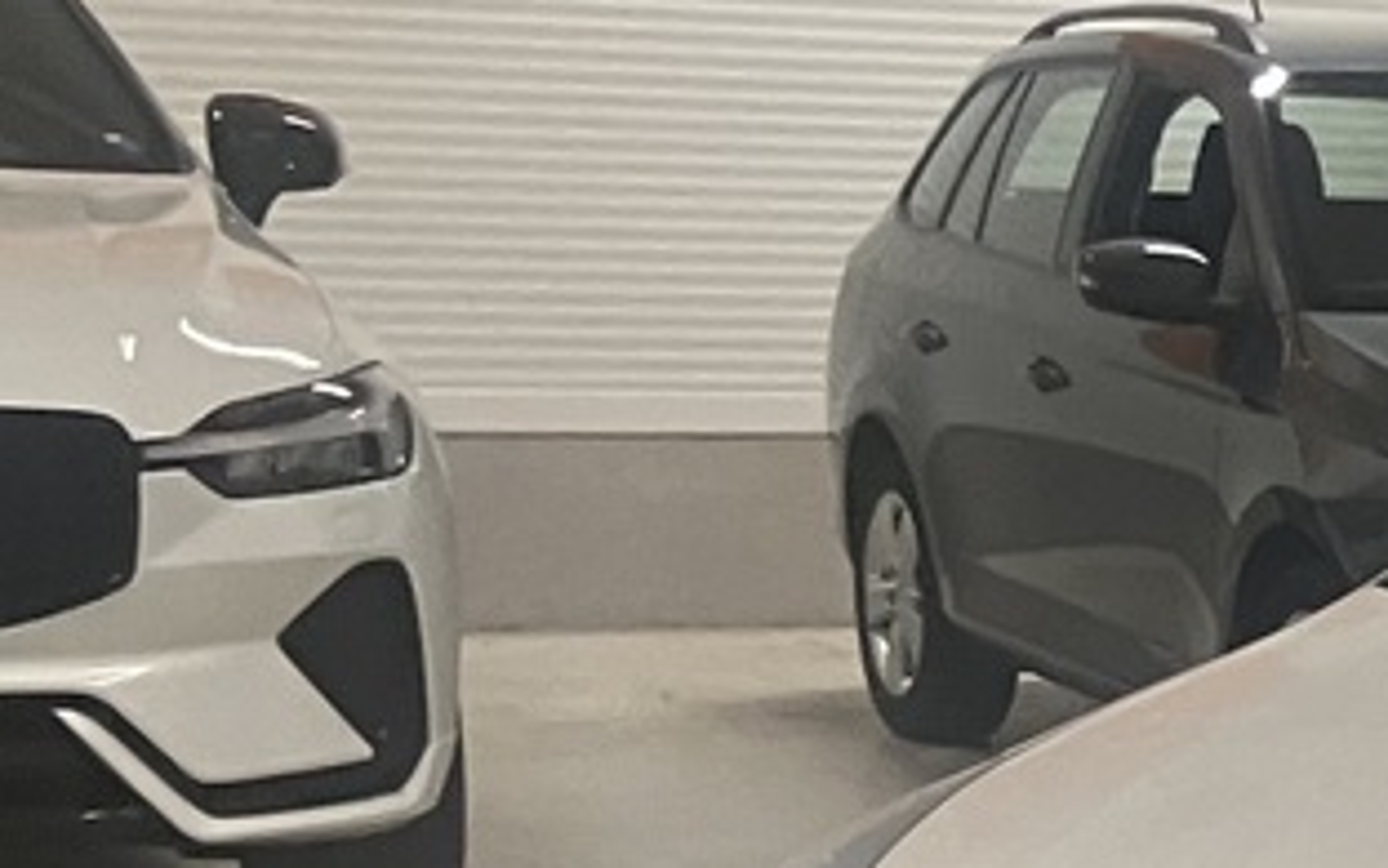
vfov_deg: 9.3
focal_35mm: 137
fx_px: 5182
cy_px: 1371
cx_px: 2914
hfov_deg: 12.9
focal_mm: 3.99
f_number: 1.8
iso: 125
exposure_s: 1/60
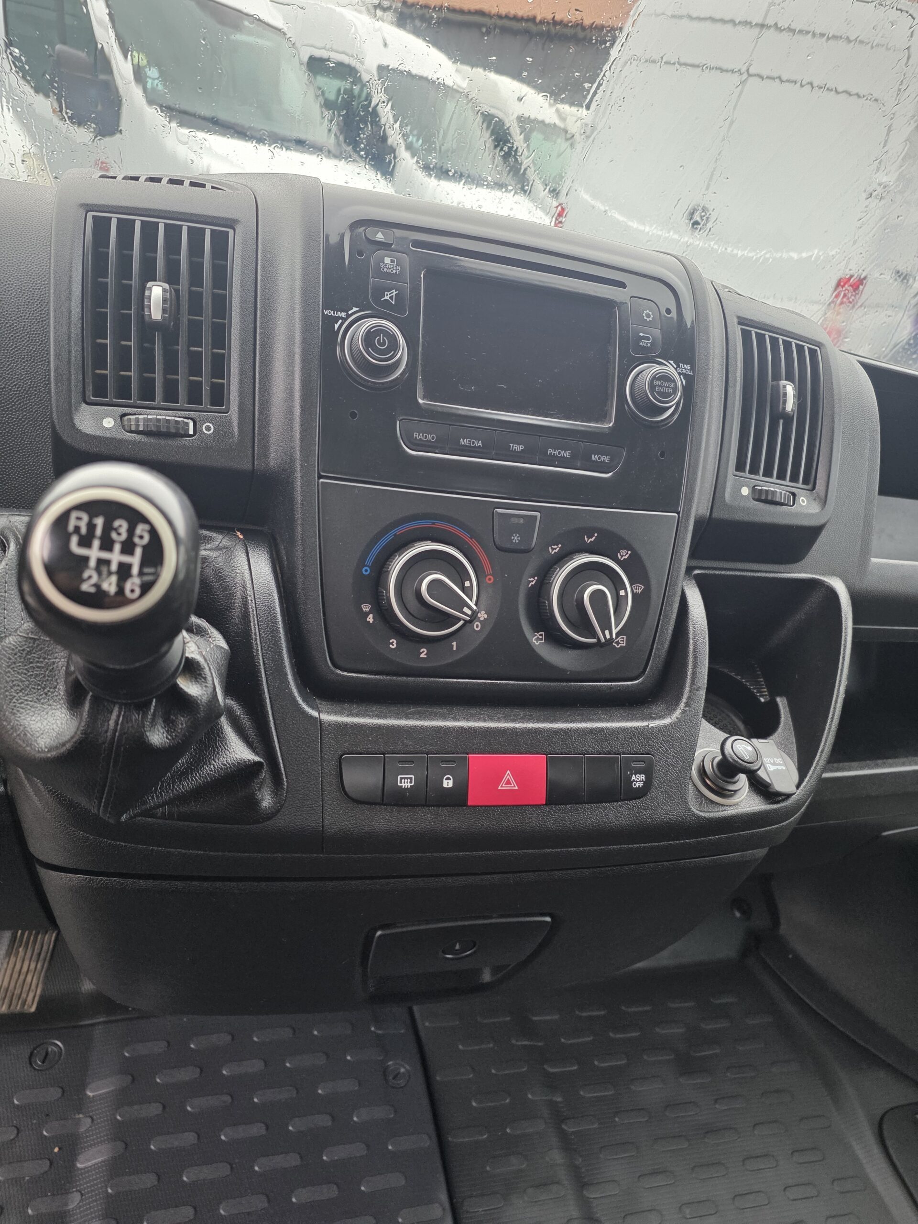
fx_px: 813
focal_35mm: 23
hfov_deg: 58.9
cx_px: 459
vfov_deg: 73.9
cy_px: 612
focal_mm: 6.25
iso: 160
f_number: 1.7
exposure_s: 1/100
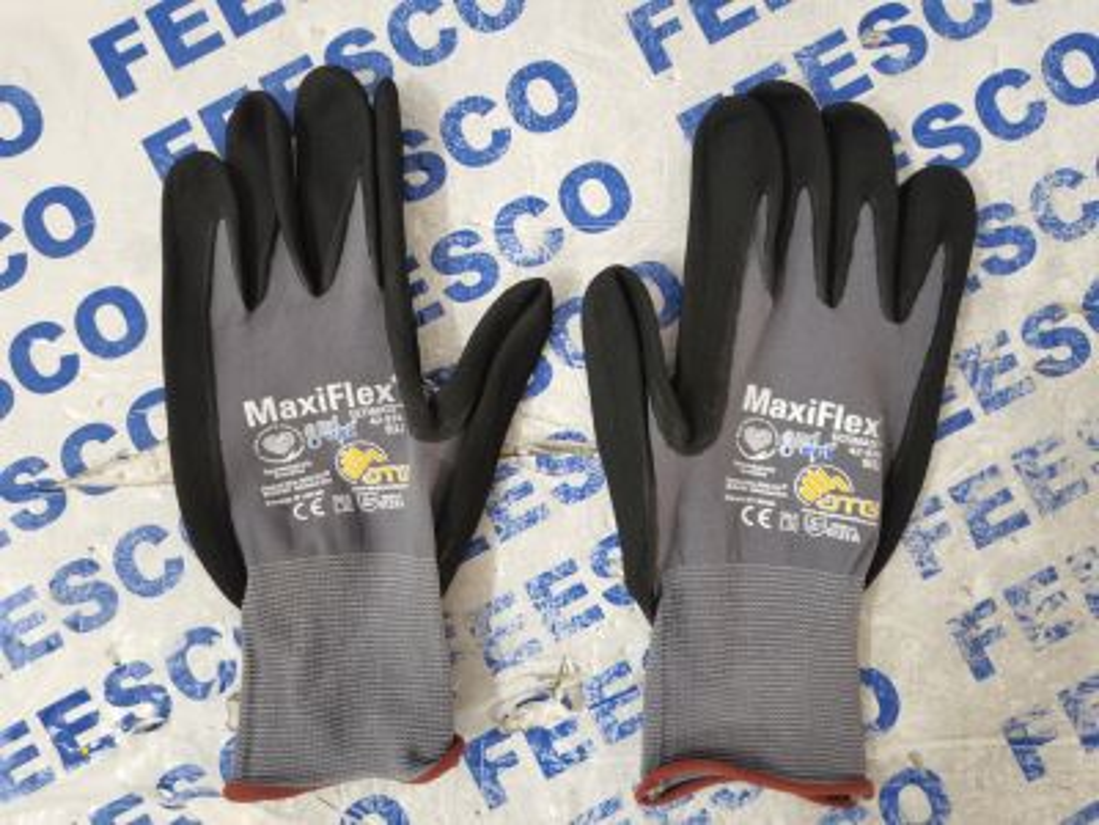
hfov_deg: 67.3
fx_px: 825
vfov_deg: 53.1
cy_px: 412
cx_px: 550
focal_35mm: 26
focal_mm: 5.58
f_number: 1.8
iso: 640
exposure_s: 1/20
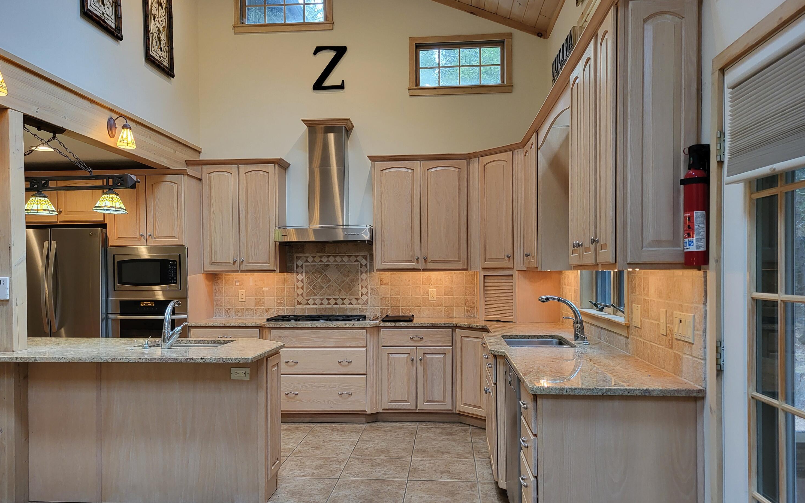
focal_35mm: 28
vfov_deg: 44.4
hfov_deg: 66.5
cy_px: 287
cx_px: 397
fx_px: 614
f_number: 1.8
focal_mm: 5.4
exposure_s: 1/60
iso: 200
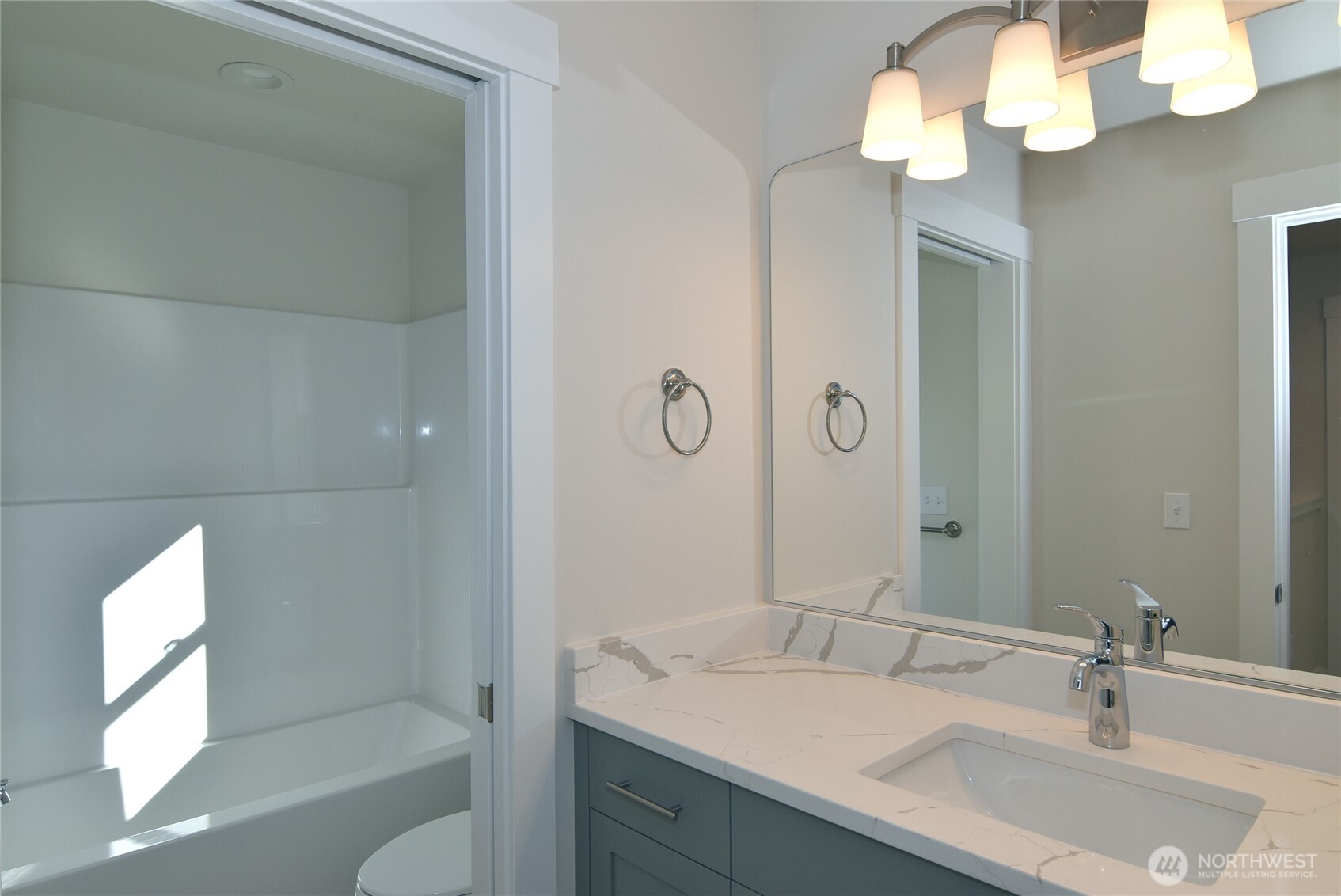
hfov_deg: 81.2
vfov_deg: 59.6
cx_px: 670
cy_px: 448
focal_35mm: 21
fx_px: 783
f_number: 9
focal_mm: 14
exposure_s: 1/200
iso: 400
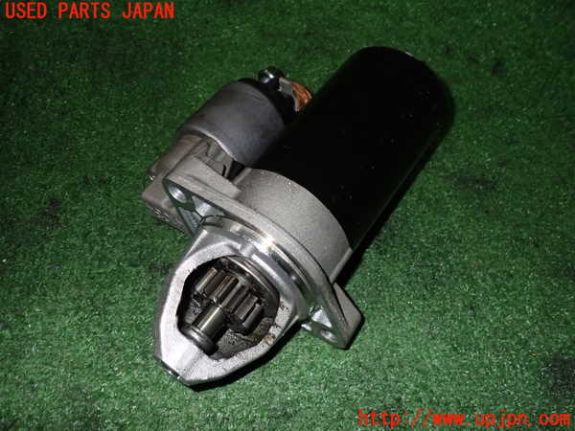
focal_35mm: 30
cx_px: 288
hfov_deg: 60.0
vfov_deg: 46.8
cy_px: 216
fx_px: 498
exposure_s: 1/30
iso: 400
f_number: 6.3
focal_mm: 5.4
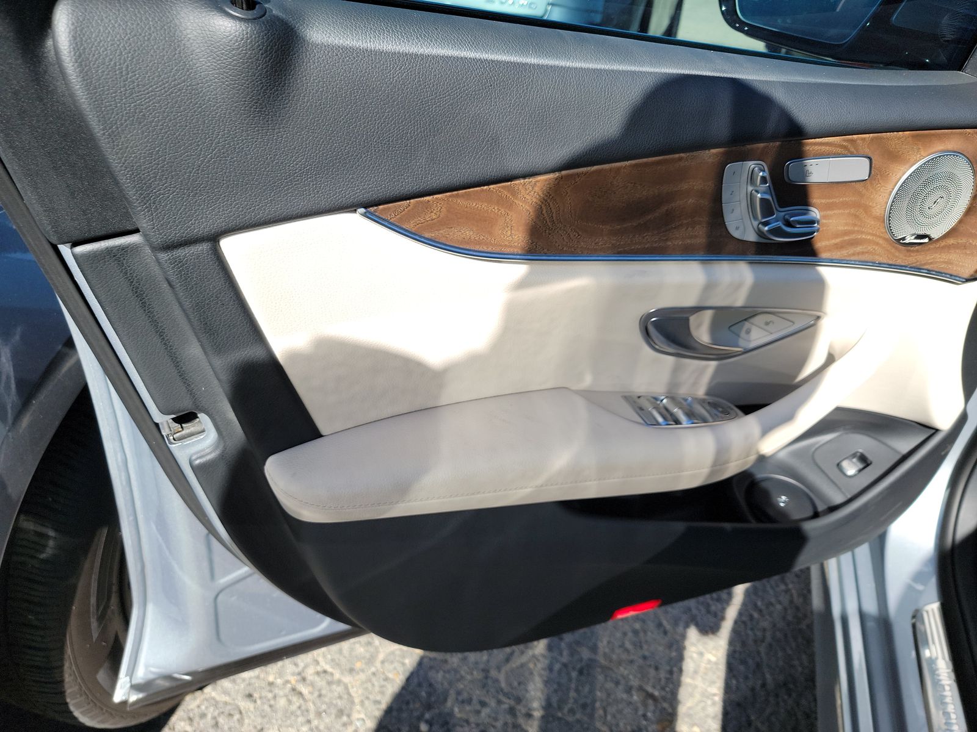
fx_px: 677
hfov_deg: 71.6
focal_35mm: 24
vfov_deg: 56.8
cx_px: 488
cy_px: 366
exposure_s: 1/397
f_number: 1.8
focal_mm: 6.7
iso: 50
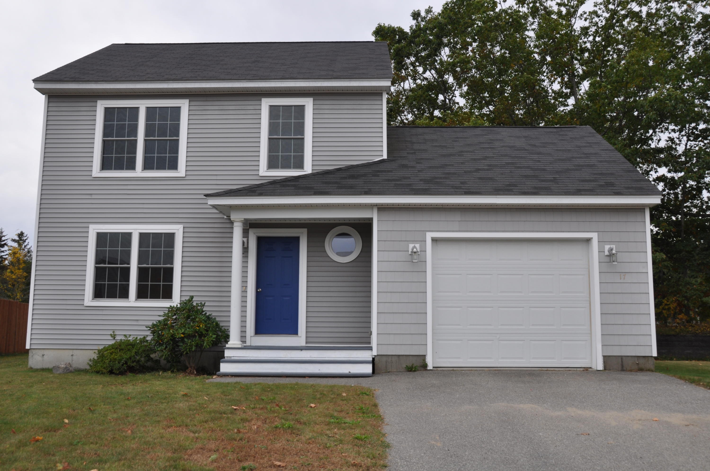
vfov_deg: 39.9
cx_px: 355
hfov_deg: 57.3
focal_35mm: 33
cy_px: 236
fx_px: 650
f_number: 10
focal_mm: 22
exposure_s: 1/100
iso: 200
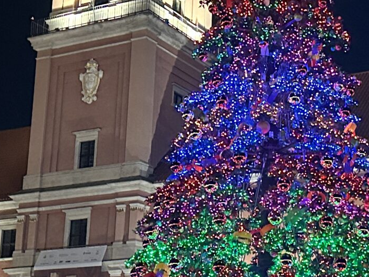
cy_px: 157
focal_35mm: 87
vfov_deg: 17.0
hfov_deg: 22.3
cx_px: 277
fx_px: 928
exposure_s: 1/25
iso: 800
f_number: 1.78
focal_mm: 6.86
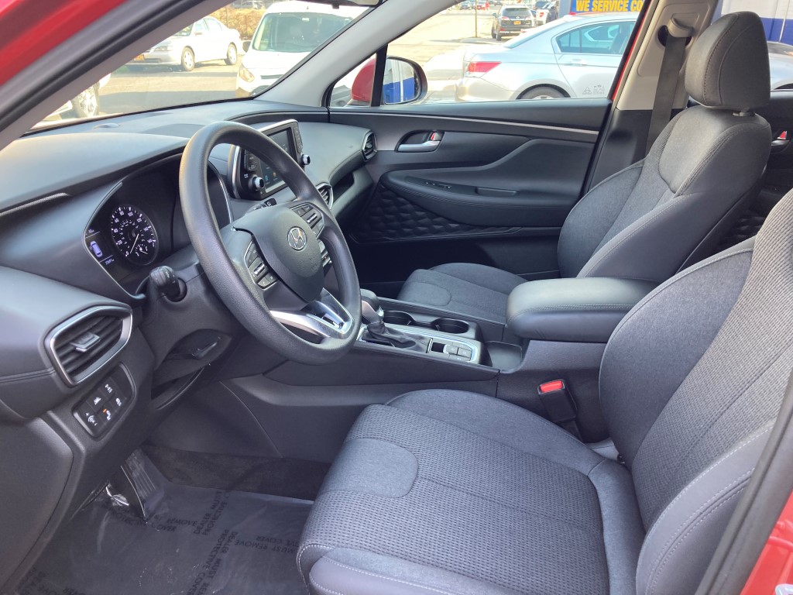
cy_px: 298
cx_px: 396
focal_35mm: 28
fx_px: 641
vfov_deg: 49.7
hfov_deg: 63.4
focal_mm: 3.99
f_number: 1.8
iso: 50
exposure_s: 1/60
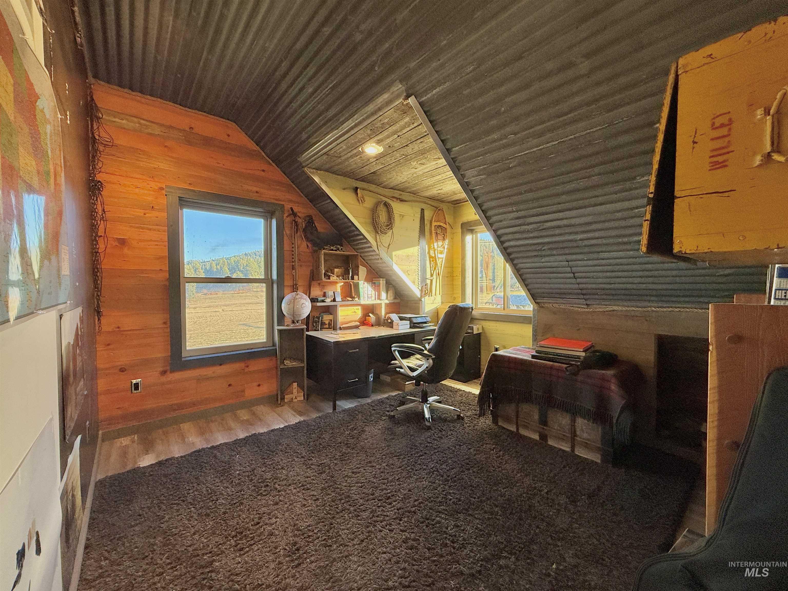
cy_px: 296
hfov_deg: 102.1
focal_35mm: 14
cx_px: 394
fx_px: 319
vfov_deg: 85.7
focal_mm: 2.22
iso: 125
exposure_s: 1/99
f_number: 2.2
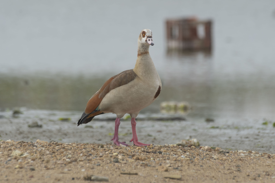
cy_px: 92
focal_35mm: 750
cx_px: 138
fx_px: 5729
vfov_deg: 1.8
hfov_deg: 2.7
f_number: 8
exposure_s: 1/350
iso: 200
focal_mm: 500
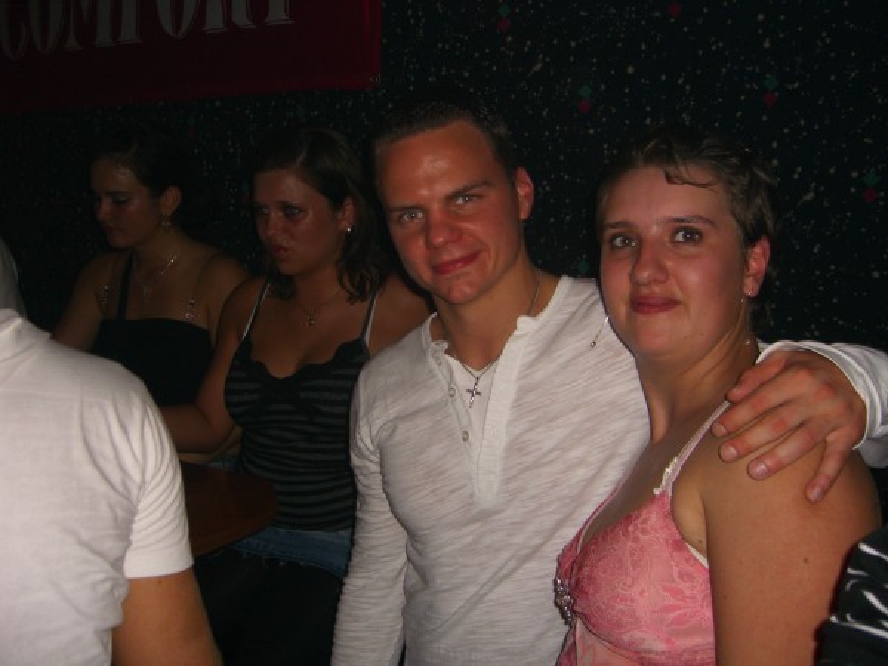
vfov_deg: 37.7
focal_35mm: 38
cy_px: 333
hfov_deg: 49.0
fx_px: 975
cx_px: 444
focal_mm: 7.9
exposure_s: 1/60
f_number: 2.8
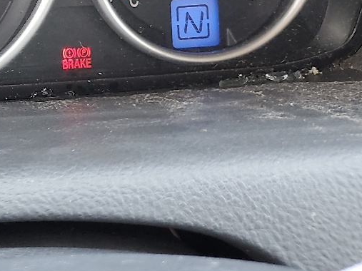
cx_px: -101
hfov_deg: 21.7
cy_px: -56
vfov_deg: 17.2
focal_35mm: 82
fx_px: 857
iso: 87
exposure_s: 1/60.2
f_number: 1.5
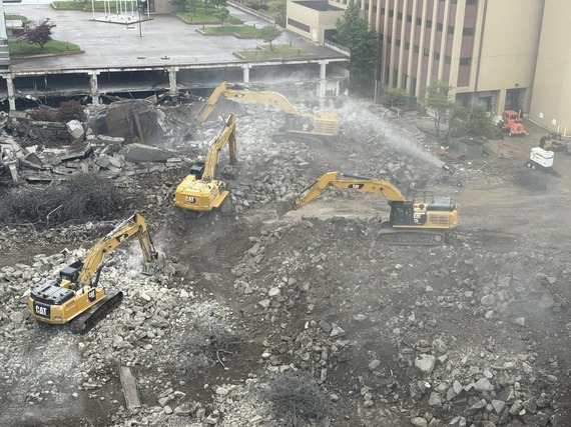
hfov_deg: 39.7
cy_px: 214
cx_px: 286
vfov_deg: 30.2
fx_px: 791
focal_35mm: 48
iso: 64
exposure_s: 1/288
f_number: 1.78
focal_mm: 6.76
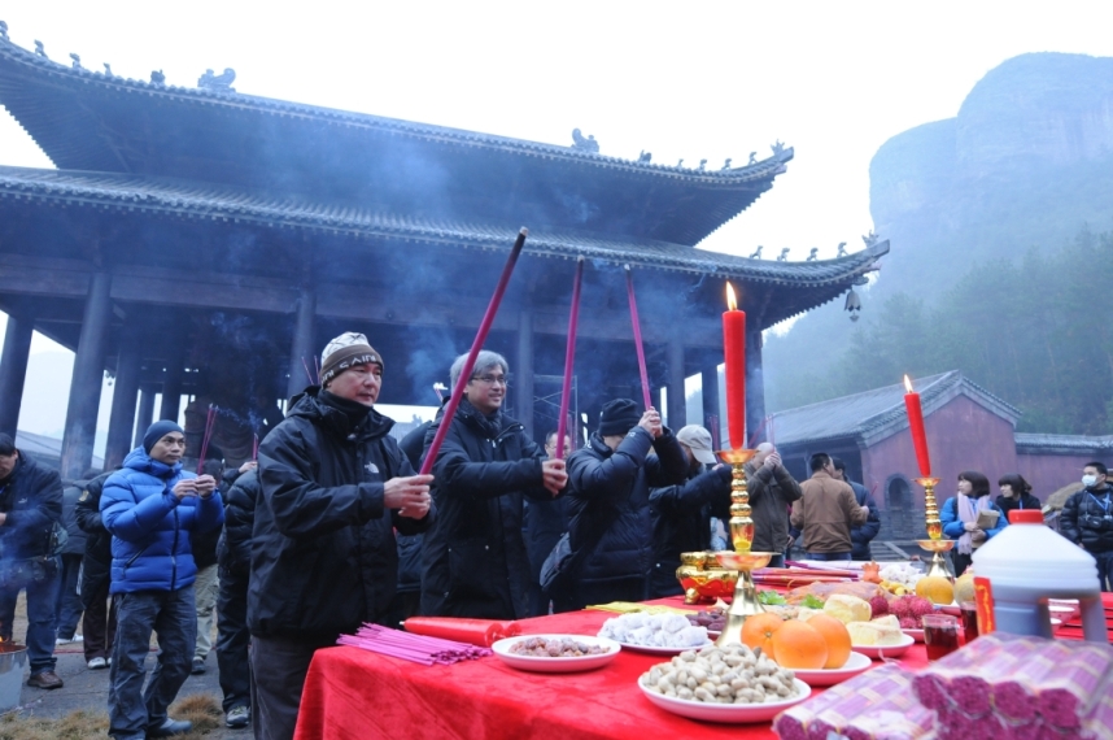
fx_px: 649
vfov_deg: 59.4
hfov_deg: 81.3
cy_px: 370
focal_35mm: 21
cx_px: 556
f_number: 3.5
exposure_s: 1/125
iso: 800
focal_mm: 14
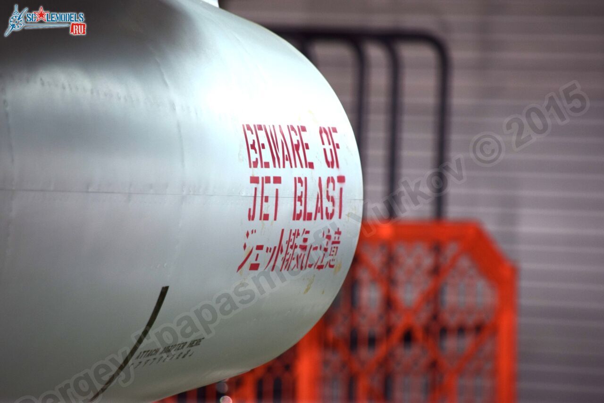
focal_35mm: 360
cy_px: 202
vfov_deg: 3.8
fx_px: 6043
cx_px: 302
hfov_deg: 5.7
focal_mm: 240
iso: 400
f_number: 5.3
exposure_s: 1/40
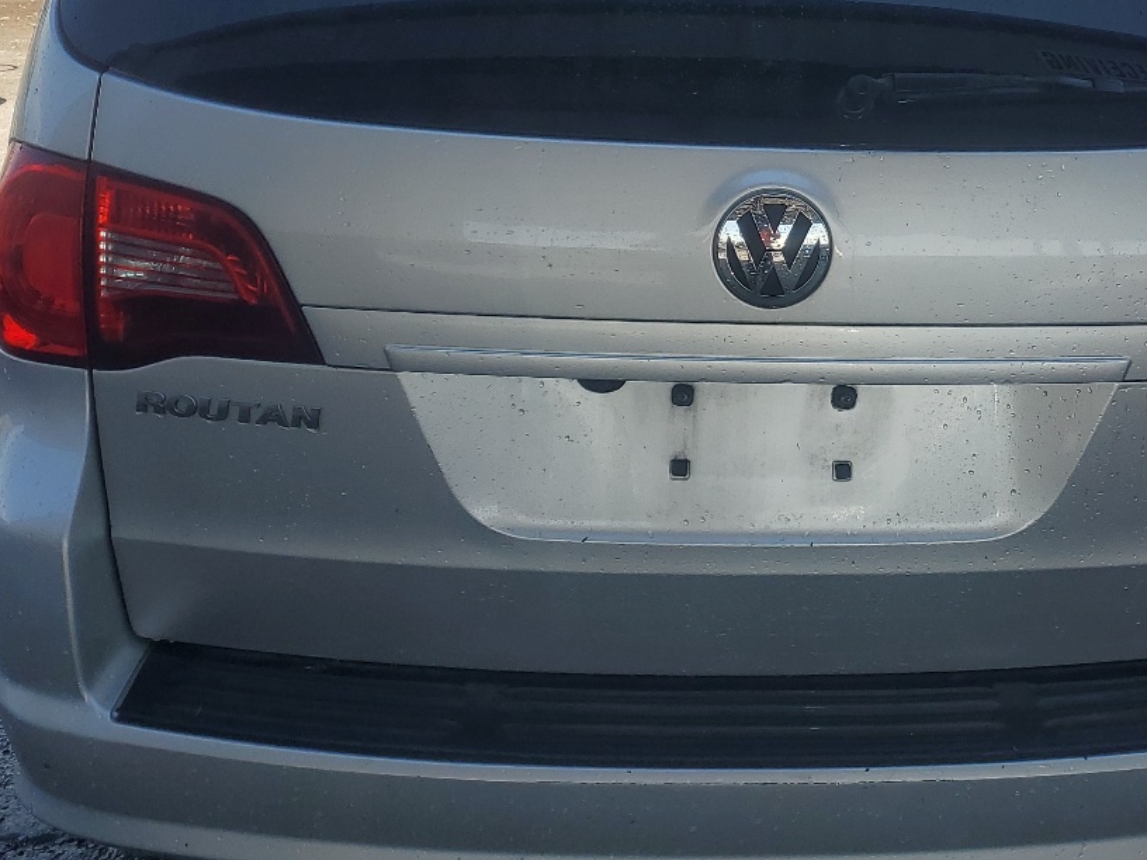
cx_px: 801
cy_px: 193
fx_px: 1690
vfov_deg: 28.1
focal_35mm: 51
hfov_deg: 36.9
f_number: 1.5
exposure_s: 1/2500
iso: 50
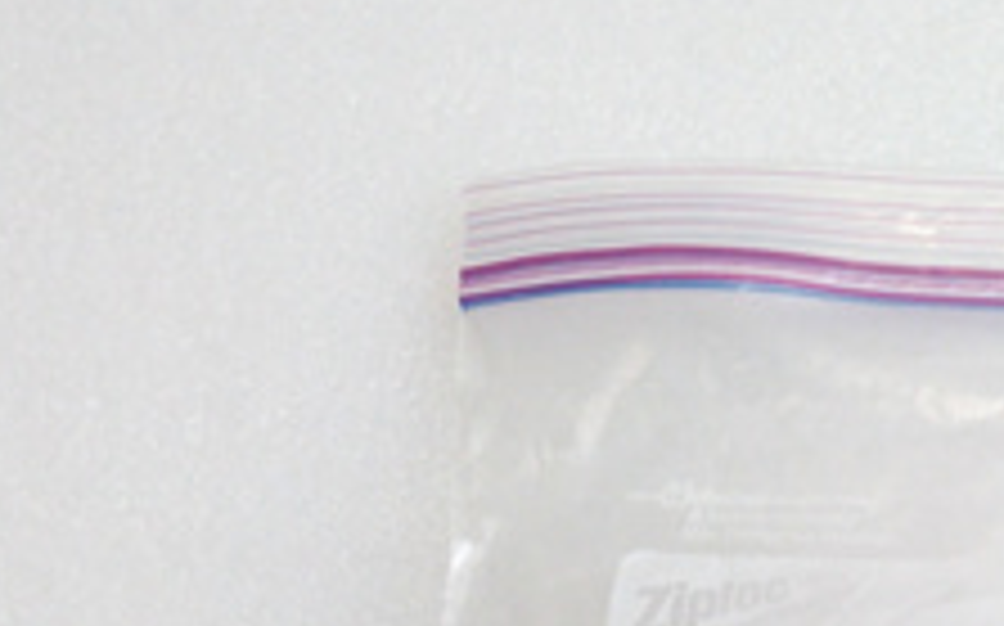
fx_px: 2105
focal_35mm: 77
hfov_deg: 25.1
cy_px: 968
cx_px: 1076
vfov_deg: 15.5
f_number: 2
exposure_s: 1/33
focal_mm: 3.79
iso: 117
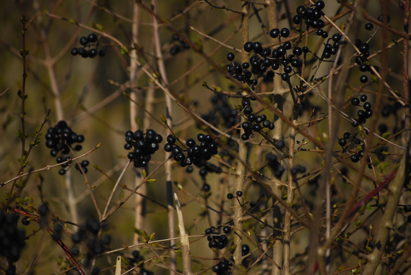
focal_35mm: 240
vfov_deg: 5.7
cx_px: 206
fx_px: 2743
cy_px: 138
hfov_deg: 8.6
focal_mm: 160
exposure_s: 1/1600
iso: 200
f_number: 5.3
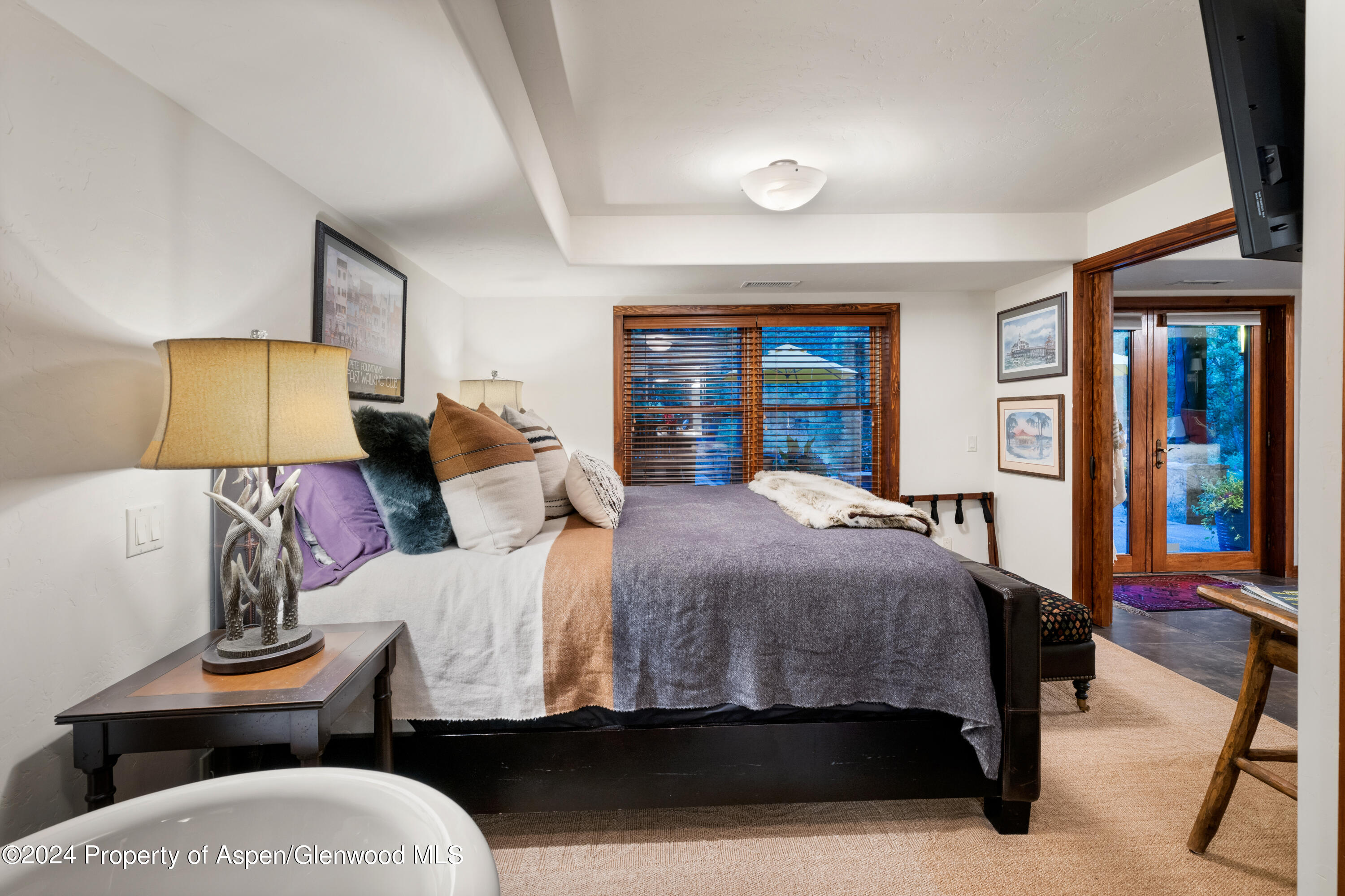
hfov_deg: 93.3
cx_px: 672
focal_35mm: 17
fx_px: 635
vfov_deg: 70.4
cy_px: 448
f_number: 7.1
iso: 500
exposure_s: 1
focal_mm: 17
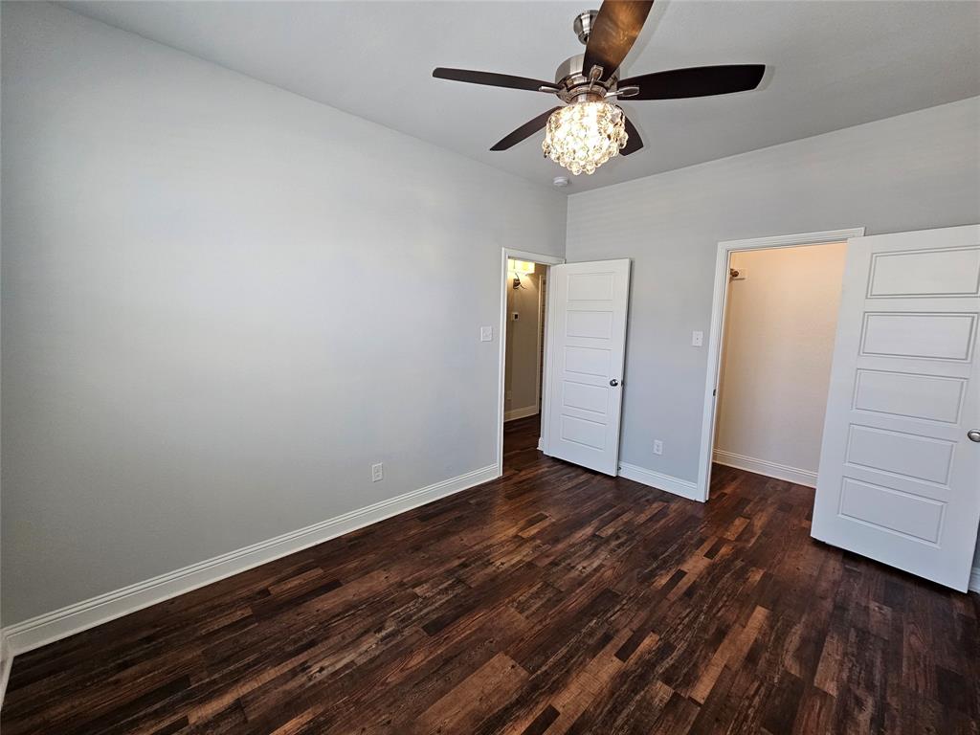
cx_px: 490
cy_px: 368
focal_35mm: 13
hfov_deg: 106.2
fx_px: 368
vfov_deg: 89.9
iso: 100
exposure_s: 1/60
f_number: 2.2
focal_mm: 2.2
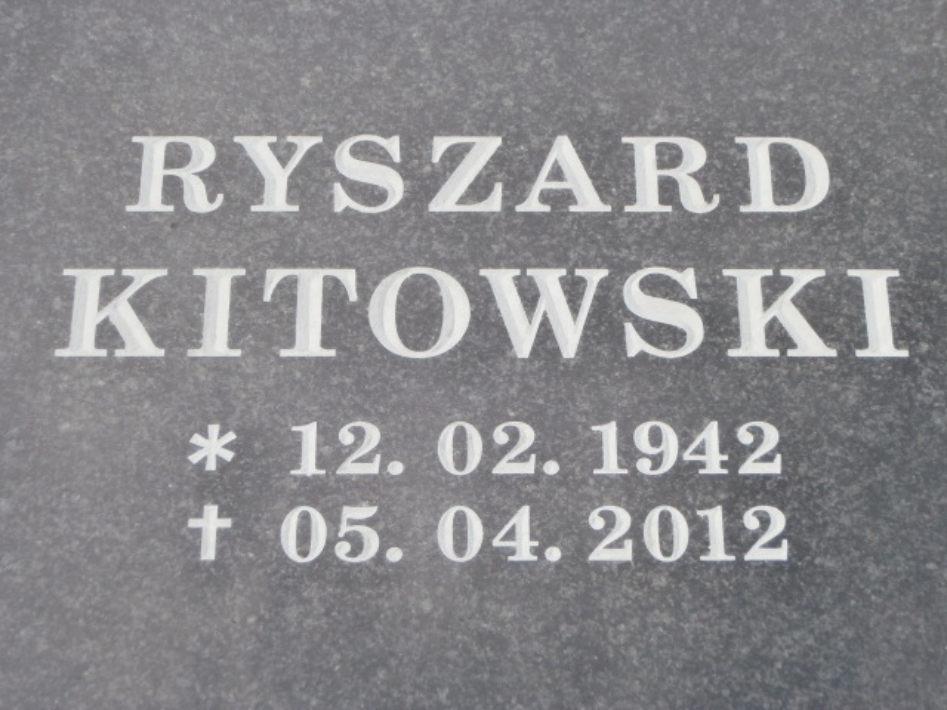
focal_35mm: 68
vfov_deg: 21.6
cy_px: 355
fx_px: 1860
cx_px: 474
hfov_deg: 28.6
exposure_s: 1/320
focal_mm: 12.1
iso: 100
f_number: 4.7
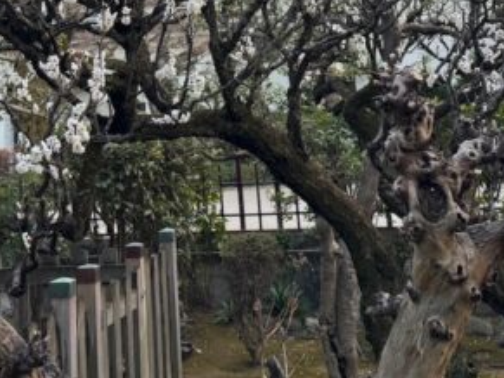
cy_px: -14
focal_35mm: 66
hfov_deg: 29.2
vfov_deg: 21.3
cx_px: 165
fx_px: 961
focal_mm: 6.76
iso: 50
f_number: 1.78
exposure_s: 1/138
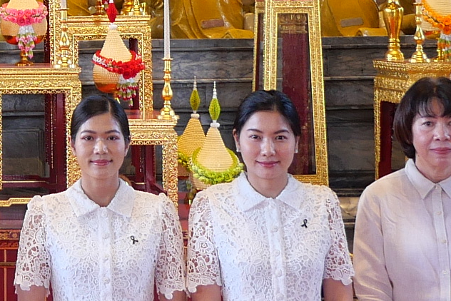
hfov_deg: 14.1
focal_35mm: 141
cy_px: -80
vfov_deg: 9.6
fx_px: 1767
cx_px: -104
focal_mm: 12
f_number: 4
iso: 200
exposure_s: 1/15
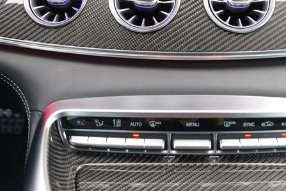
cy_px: 21
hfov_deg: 35.9
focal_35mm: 55
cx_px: 186
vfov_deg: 24.0
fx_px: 437
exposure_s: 1/60
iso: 320
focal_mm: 24
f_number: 4
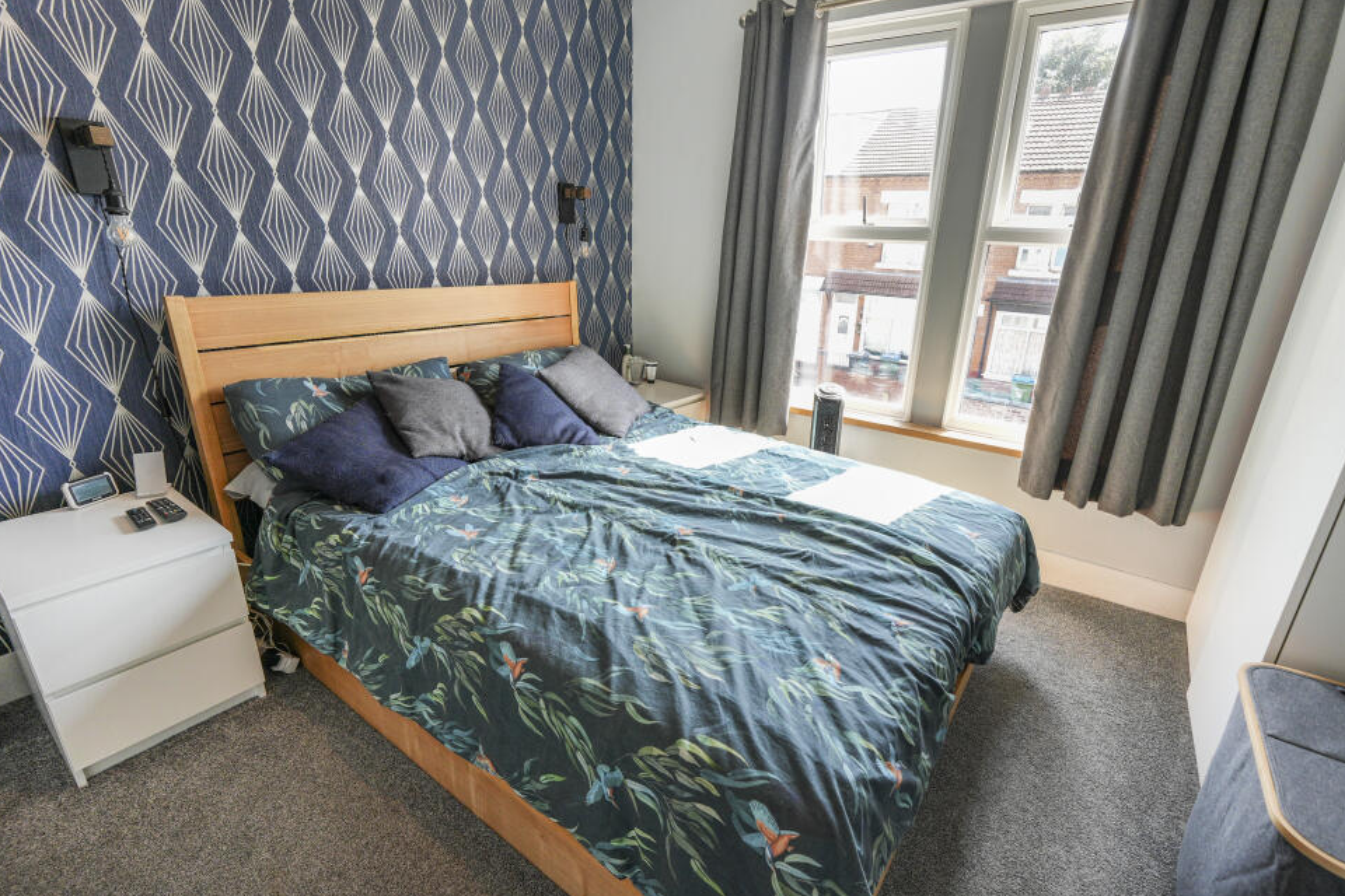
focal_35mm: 17
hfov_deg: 93.9
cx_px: 701
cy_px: 453
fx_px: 628
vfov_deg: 71.1
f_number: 4
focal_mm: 10.5
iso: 160
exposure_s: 1/60
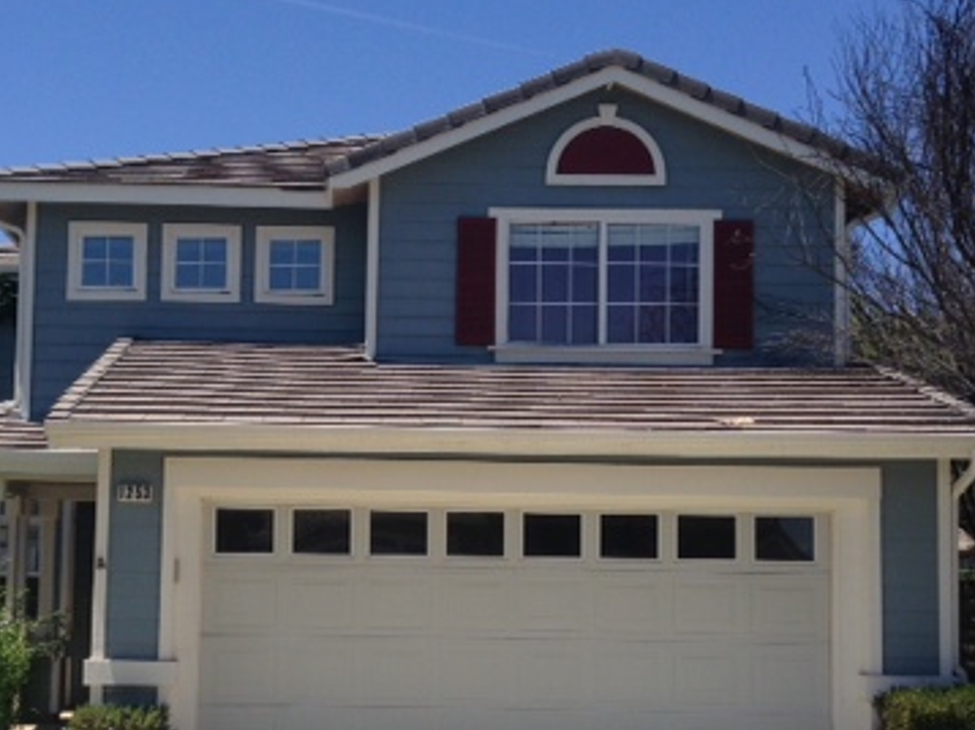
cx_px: 335
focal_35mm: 59
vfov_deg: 24.7
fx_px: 1661
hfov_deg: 32.5
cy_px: 490
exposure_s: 1/1869
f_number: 2.4
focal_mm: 4.13
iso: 50
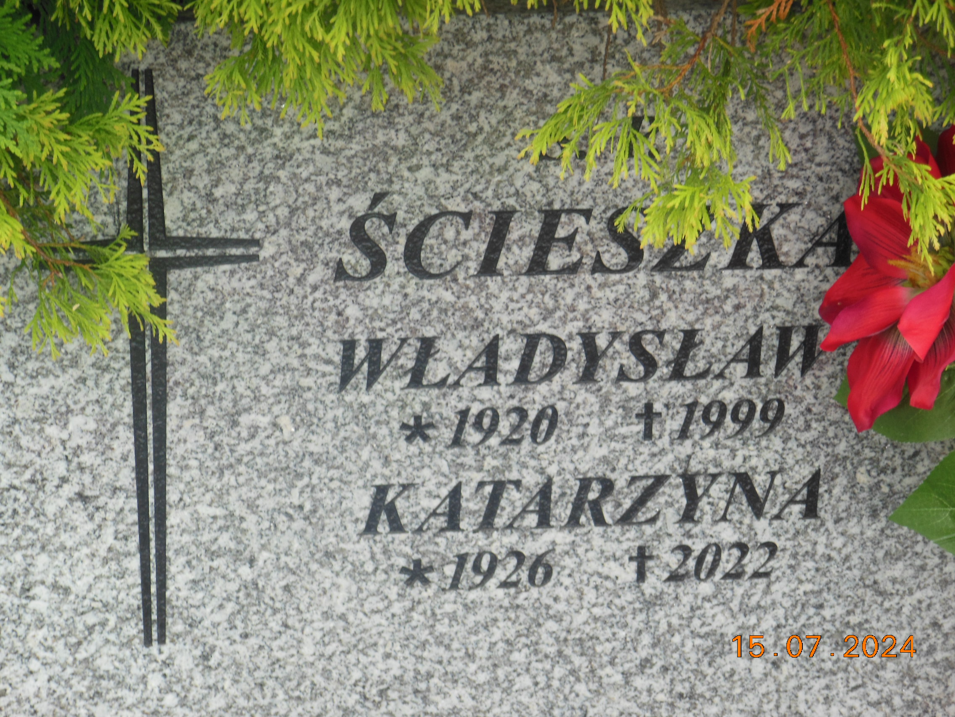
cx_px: 478
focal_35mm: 127
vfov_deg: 11.7
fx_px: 3504
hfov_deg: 15.5
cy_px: 358
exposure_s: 1/160
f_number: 5
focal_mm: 22.6
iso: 125
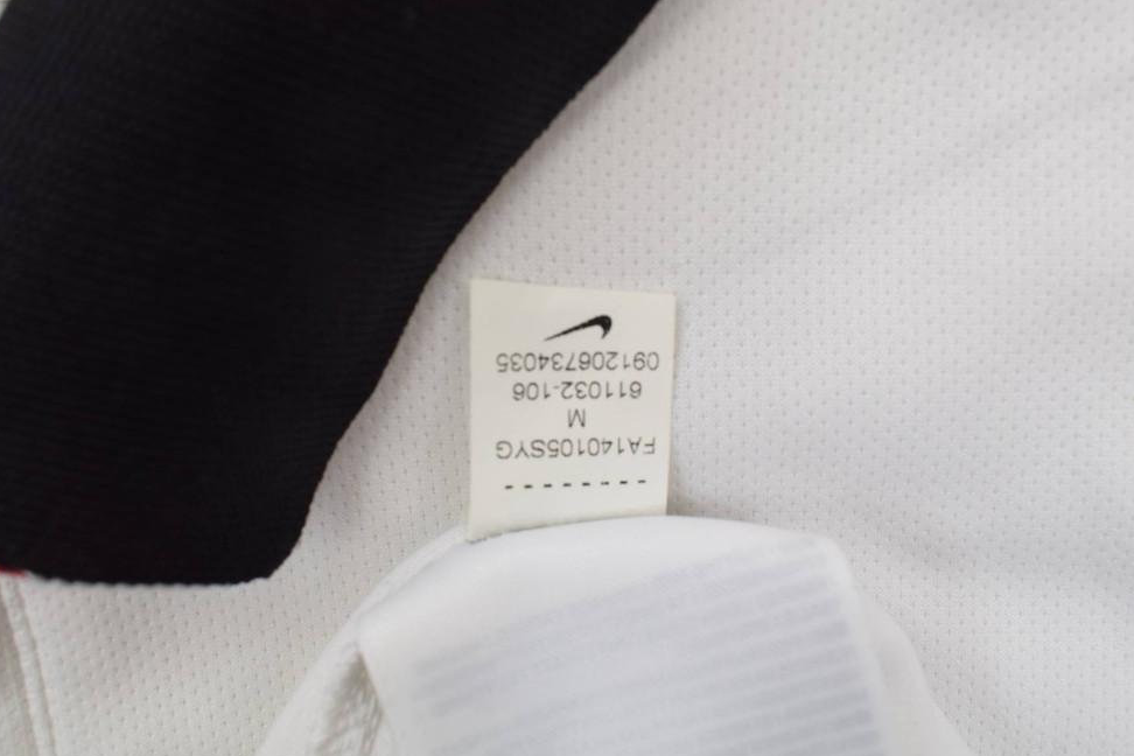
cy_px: 387
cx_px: 552
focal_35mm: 36
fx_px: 1119
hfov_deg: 53.8
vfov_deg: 37.3
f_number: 10
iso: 400
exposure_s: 1/60
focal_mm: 23
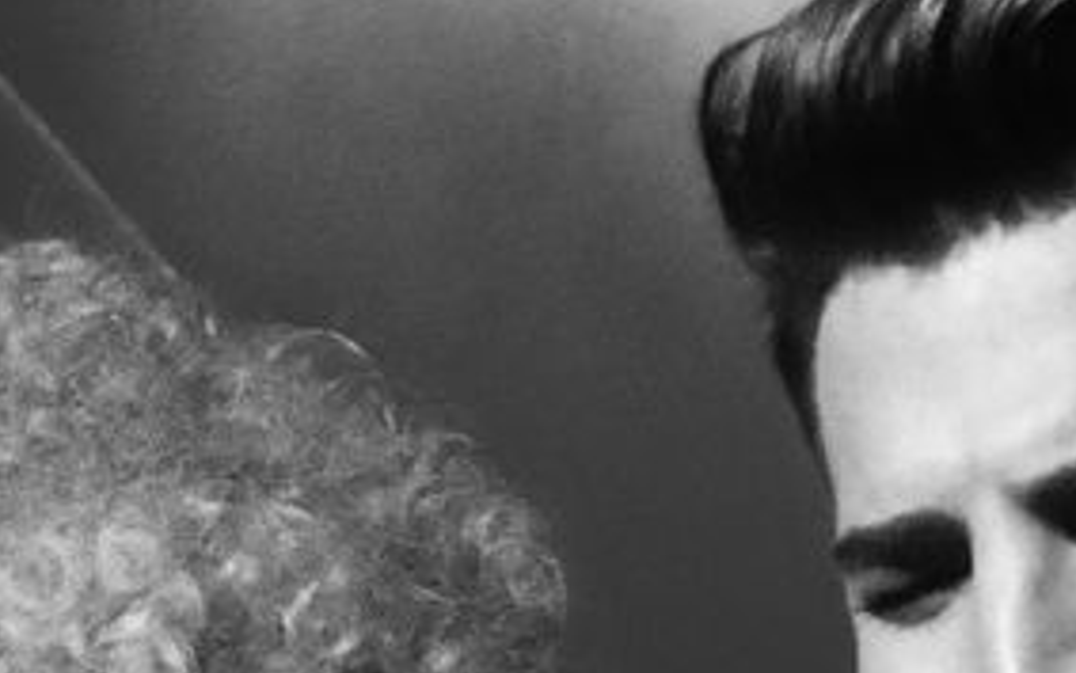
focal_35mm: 856
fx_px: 25107
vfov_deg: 1.5
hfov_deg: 2.5
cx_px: 19
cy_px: 1316
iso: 1600
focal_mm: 25.6
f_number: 5.4
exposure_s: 1/100
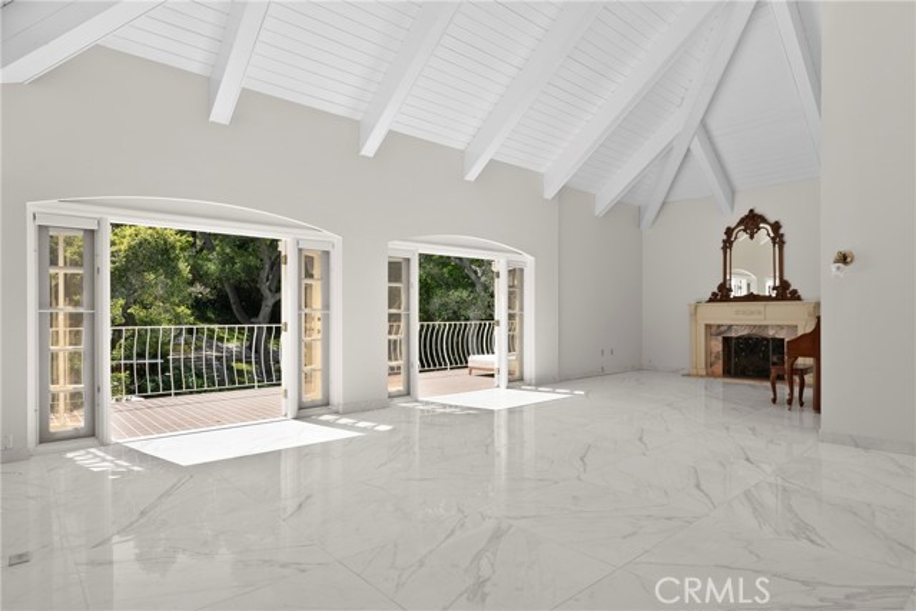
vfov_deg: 62.0
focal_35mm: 20
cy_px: 306
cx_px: 458
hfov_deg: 84.0
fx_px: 509
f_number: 8
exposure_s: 1/20
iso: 250
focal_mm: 20
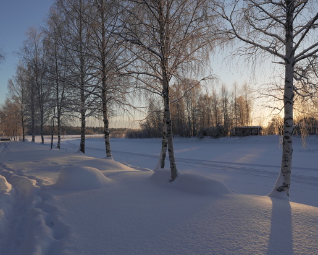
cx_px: 140
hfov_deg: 62.0
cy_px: 130
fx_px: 264
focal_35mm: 28
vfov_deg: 51.5
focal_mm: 16
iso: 125
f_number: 10
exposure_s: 1/125
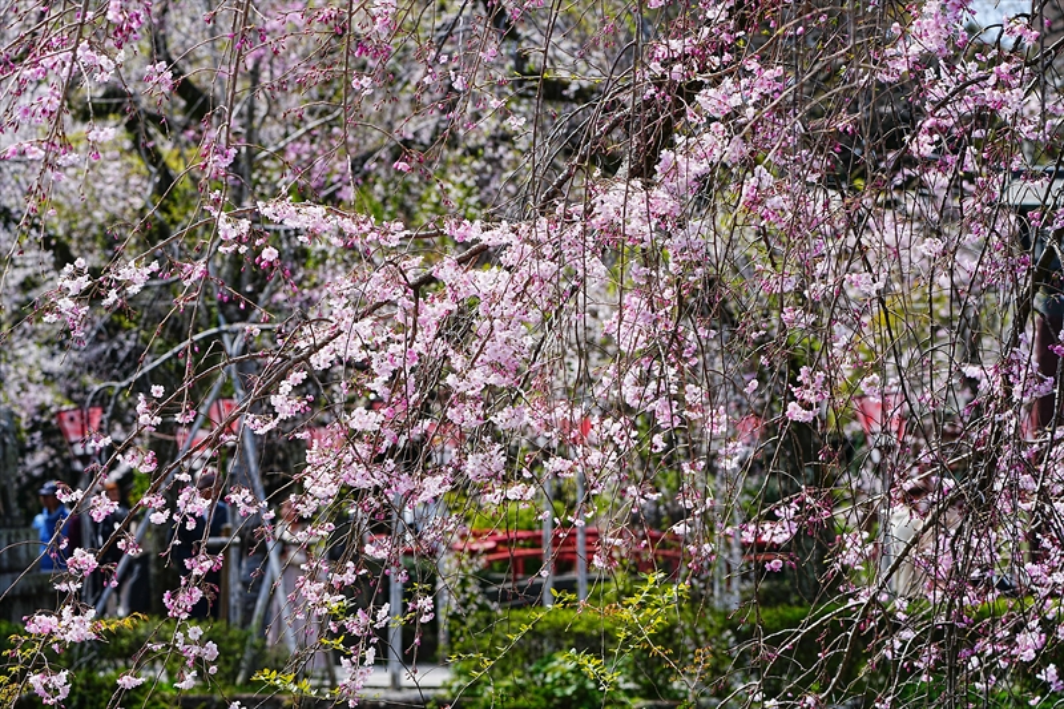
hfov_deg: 18.4
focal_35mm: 111
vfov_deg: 12.3
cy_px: 354
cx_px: 532
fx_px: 3280
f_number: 8
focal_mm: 111
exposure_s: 1/320
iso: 100
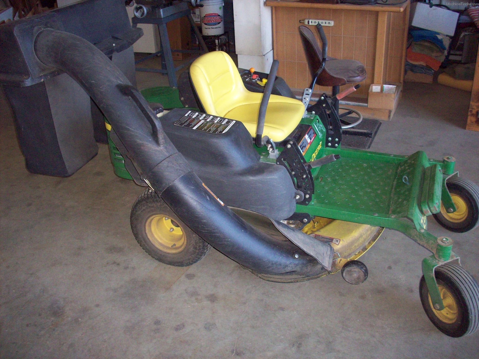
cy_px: 180
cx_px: 240
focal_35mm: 37
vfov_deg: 38.7
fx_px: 512
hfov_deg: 50.1
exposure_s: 1/64
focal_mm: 6.2
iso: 200
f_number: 2.8
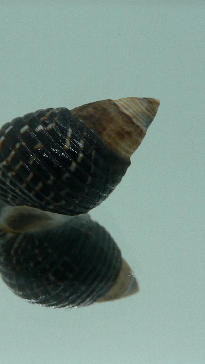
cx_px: 65
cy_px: 182
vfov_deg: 40.6
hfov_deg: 23.4
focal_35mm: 51
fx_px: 493
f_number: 2.8
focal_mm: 4.6
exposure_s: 1/60
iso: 80
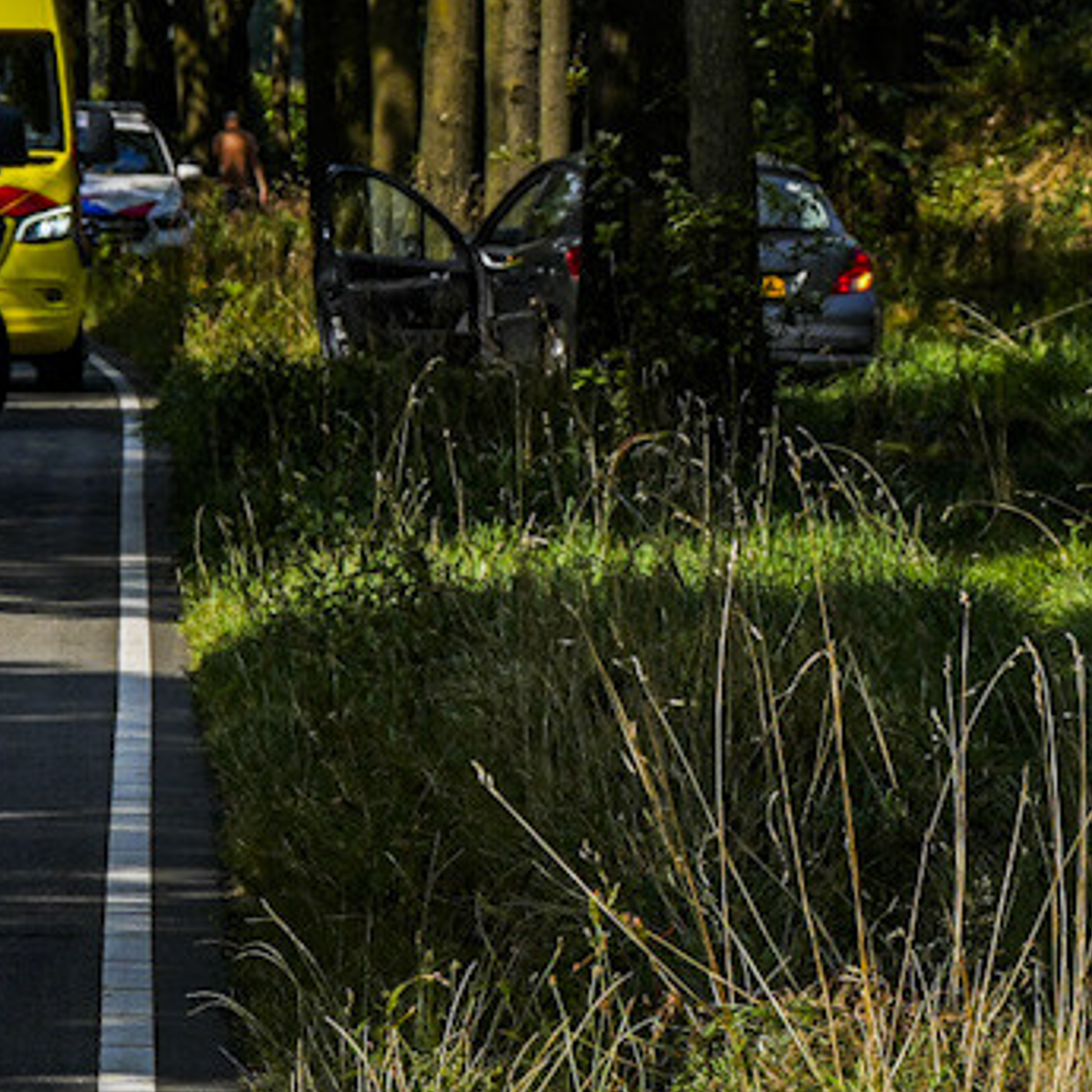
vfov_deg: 3.9
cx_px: 791
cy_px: 1060
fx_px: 16203
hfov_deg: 3.9
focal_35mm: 454
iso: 100
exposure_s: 1/200
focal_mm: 96
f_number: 10
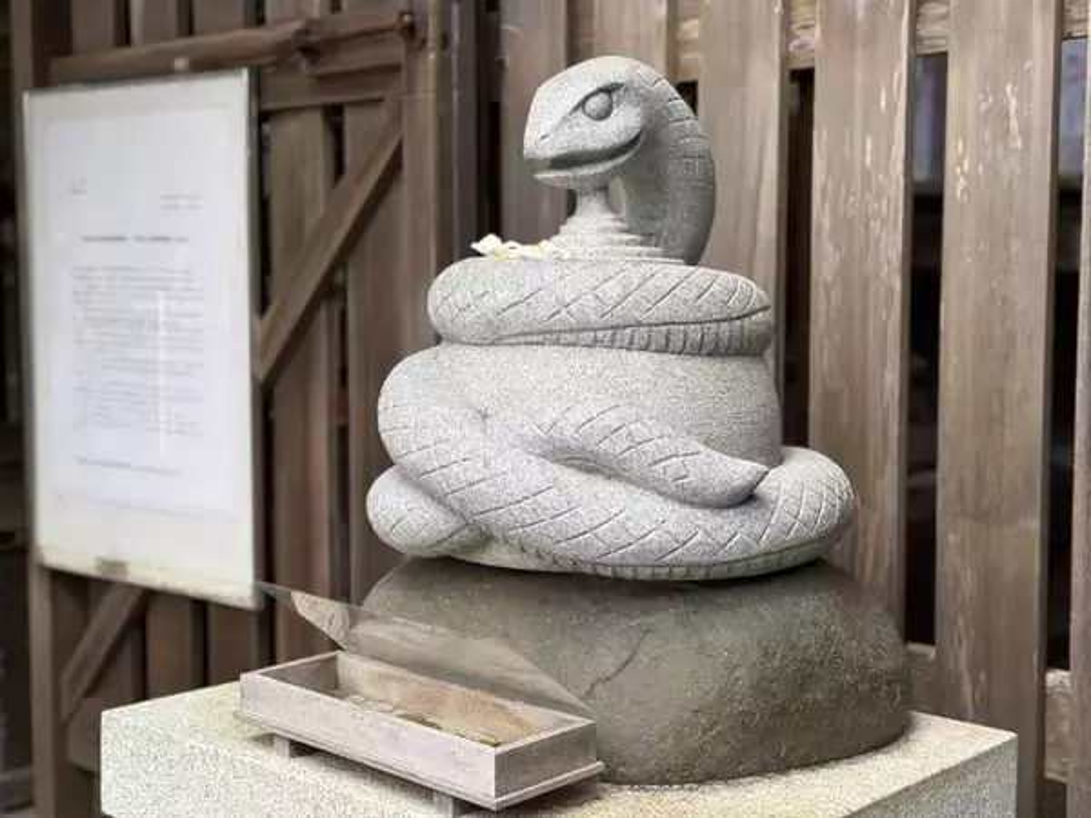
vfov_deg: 30.3
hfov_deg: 39.7
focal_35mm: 48
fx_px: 1513
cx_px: 546
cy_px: 409
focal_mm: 6.76
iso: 64
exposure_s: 1/274
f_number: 1.78
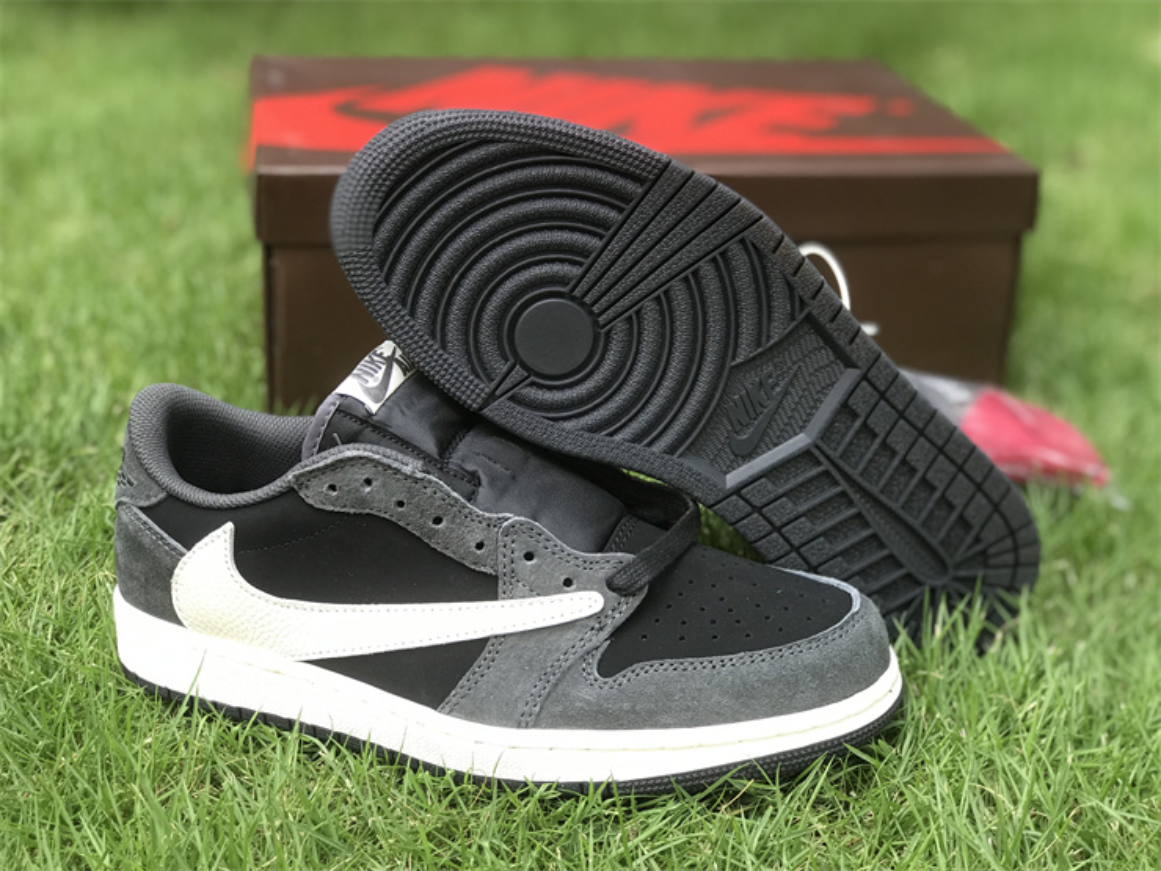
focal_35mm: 57
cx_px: 580
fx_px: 1912
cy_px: 436
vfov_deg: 25.7
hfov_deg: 33.8
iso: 32
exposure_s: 1/100
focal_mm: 6.6
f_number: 2.8
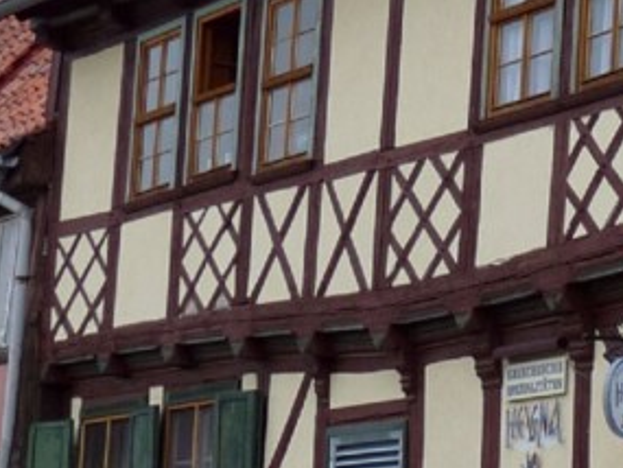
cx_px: 1003
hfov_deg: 11.4
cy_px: 223
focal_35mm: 165
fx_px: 2971
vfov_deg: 9.0
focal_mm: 6.2
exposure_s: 1/125
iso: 100
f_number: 4
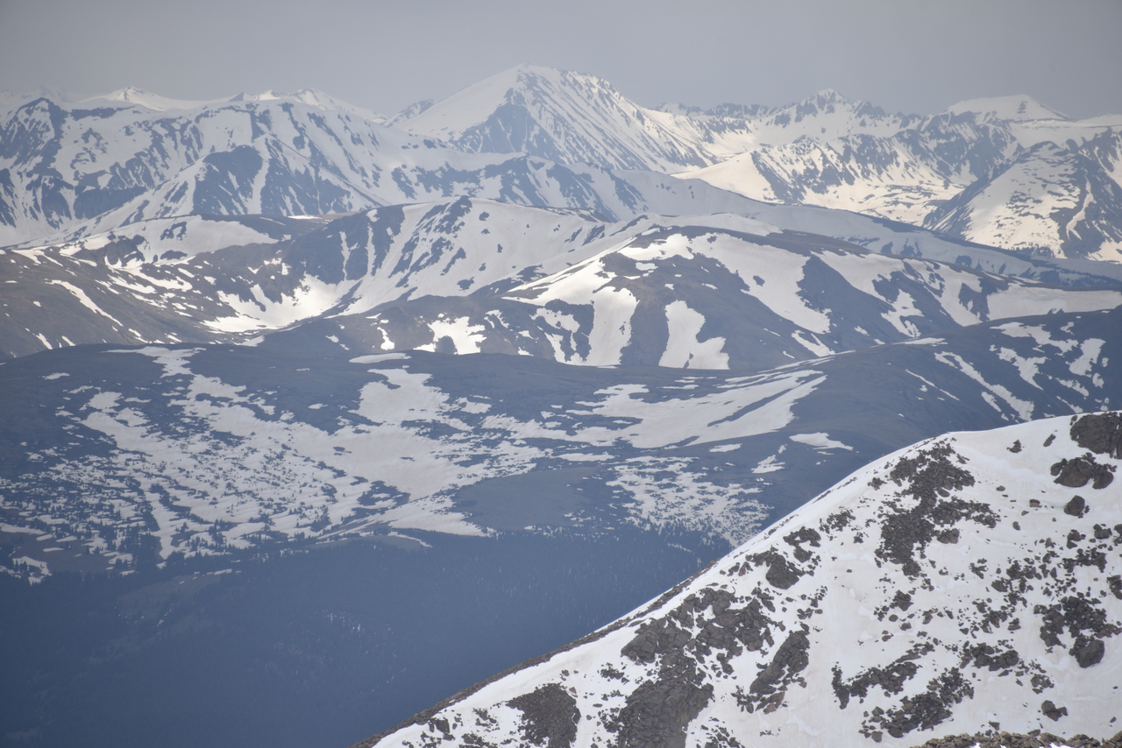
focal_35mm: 300
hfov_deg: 6.9
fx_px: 9352
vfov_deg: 4.6
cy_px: 374
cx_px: 561
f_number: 7.1
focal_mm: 300
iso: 100
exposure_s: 1/640
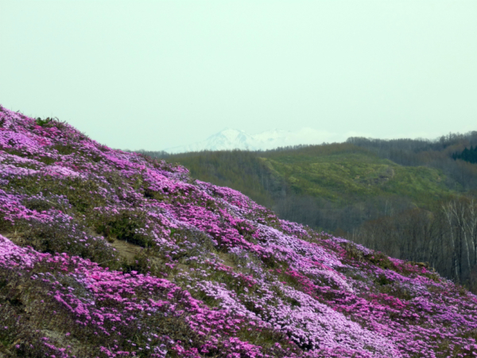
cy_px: 179
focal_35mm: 100
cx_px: 238
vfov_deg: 14.8
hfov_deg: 19.6
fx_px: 1378
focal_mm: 16.5
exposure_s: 1/500
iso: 100
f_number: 5.1
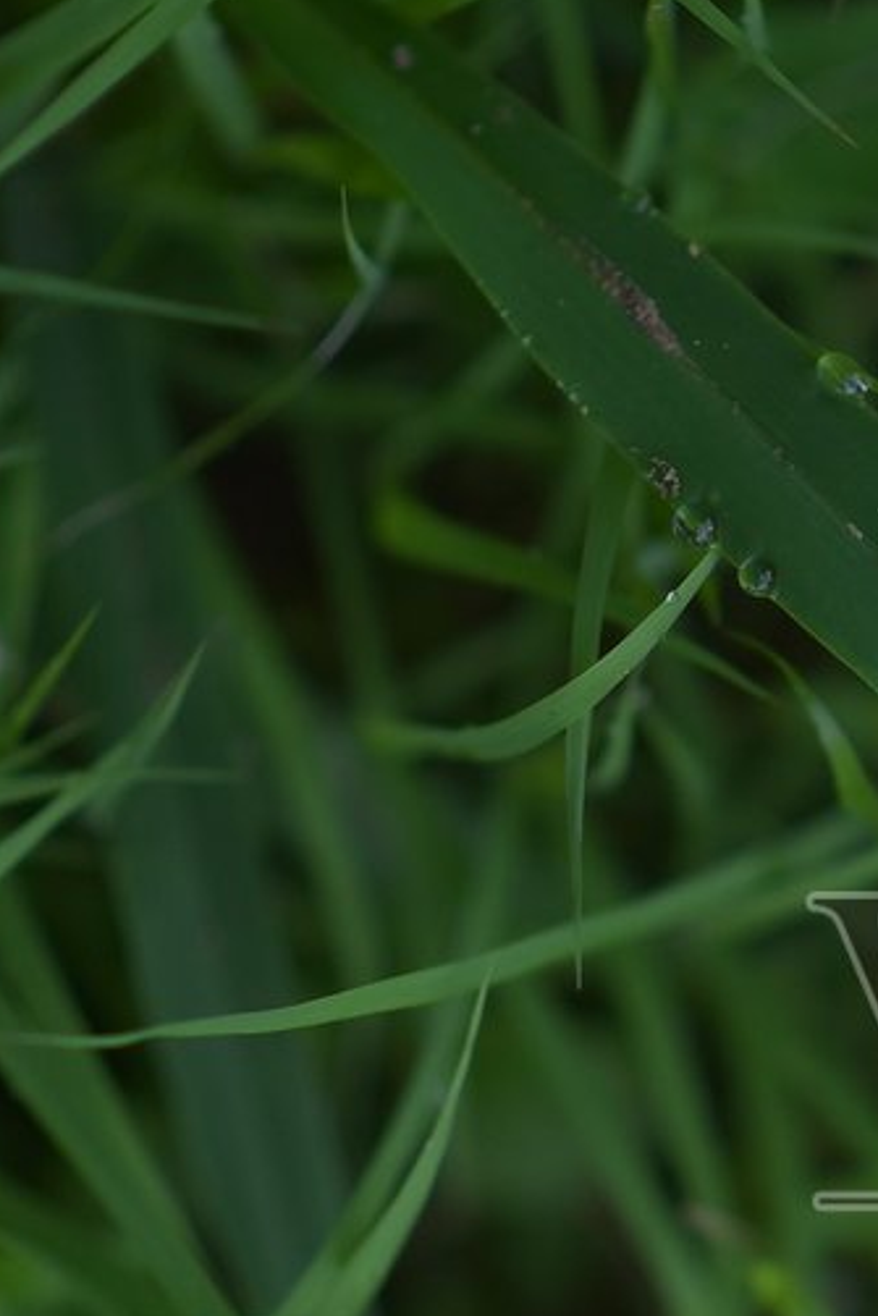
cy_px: 1072
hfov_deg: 5.0
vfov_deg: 7.6
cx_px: 1250
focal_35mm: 271
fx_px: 9906
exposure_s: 1/1000
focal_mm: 85
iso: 250
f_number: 2
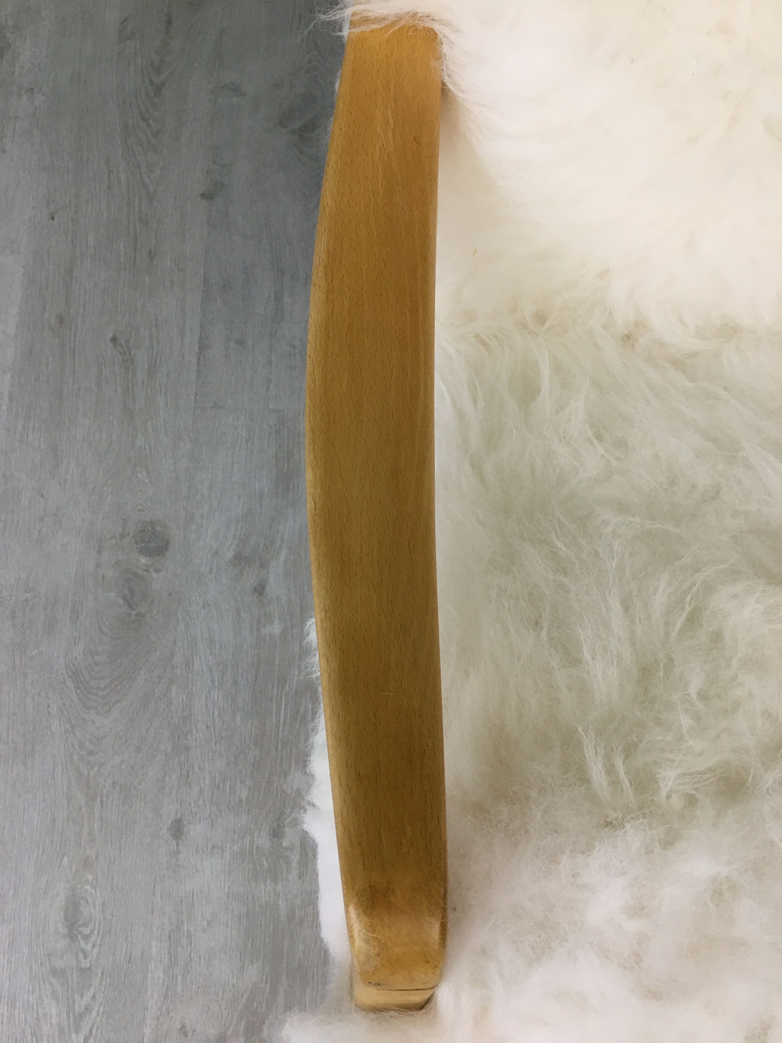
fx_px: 874
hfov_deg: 48.2
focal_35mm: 29
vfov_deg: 61.7
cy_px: 522
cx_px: 391
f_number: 2.2
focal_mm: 4.15
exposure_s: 1/33
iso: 100
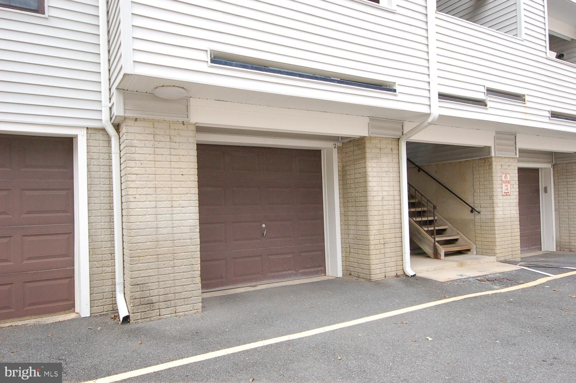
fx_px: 384
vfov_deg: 53.0
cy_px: 192
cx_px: 288
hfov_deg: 73.8
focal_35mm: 24
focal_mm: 16
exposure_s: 1/200
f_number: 11
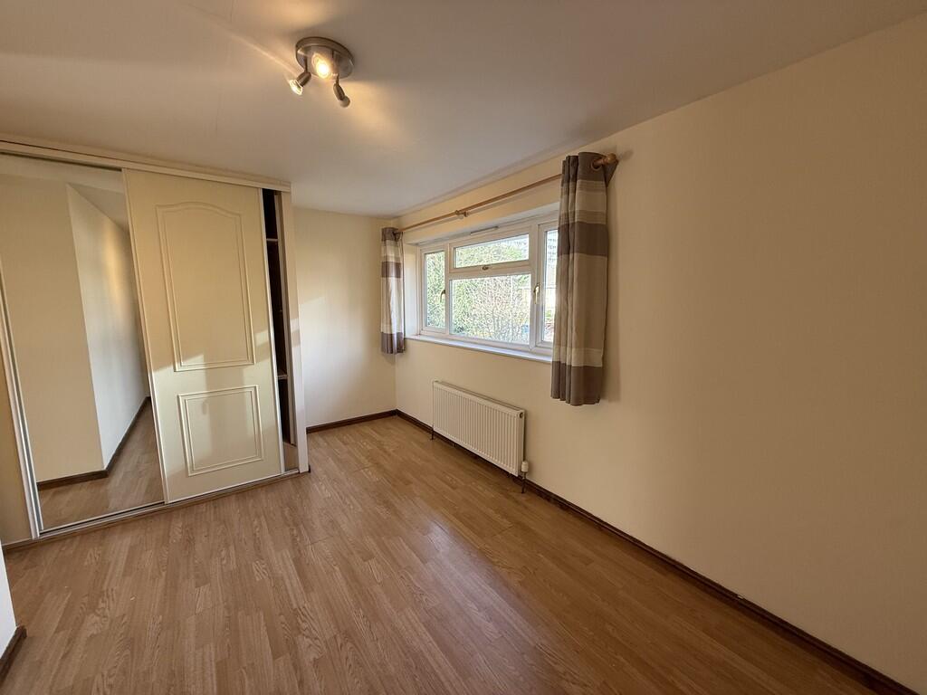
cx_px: 464
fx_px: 375
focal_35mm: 14
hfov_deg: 102.1
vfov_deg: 85.7
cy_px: 348
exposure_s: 1/99
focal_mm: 2.22
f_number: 2.2
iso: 80
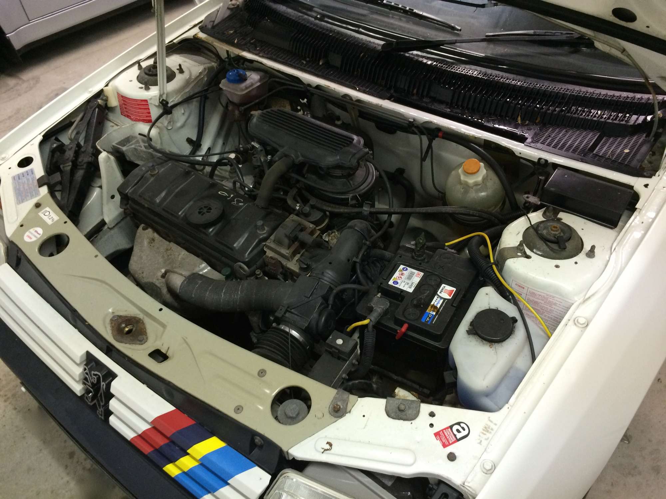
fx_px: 558
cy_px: 250
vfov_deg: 48.2
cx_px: 333
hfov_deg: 61.7
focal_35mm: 29
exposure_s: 1/30
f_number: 2.2
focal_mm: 4.15
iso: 125
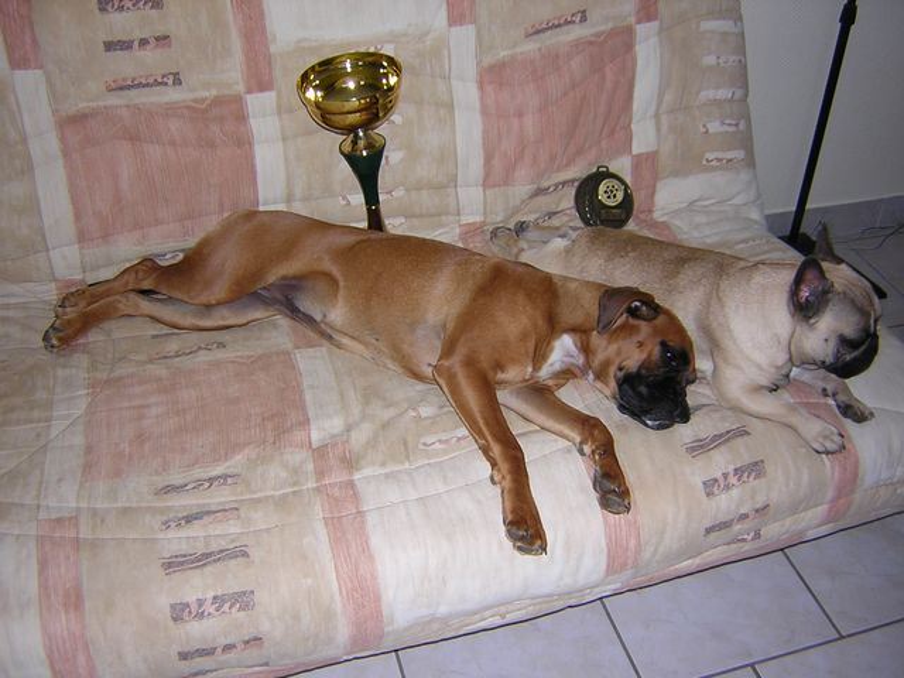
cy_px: 339
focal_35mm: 36
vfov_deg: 39.7
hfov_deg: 51.4
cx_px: 452
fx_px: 940
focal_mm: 4.7
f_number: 2.6
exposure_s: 1/60.1
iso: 119
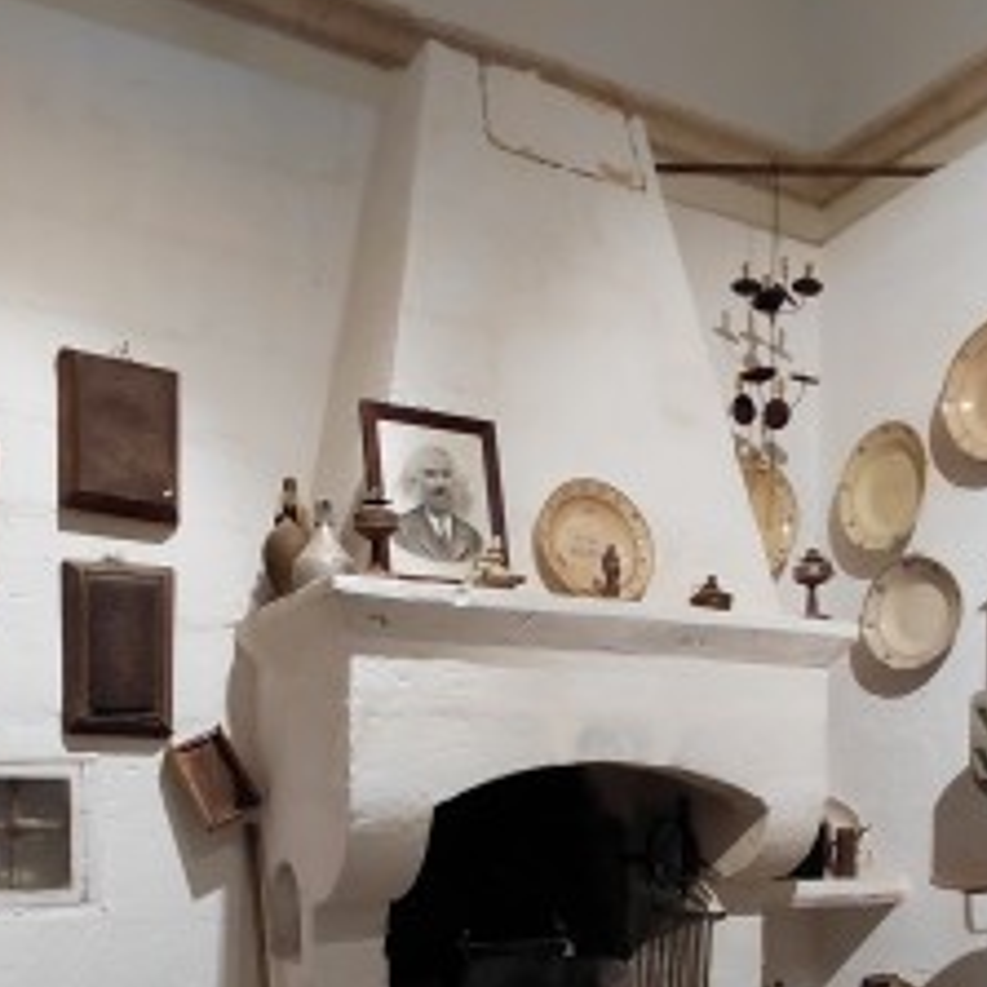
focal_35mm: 38
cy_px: 863
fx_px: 1226
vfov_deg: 40.9
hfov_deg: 43.9
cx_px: 487
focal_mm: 1.64
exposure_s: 1/50
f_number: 2.2
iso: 125
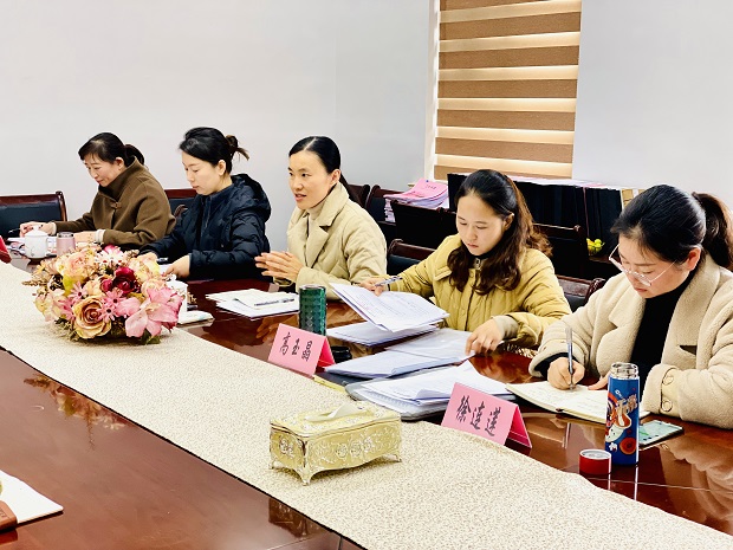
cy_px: 275
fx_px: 1101
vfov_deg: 28.0
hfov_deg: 36.8
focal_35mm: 52
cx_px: 366
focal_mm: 6
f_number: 2
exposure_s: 1/33
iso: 200
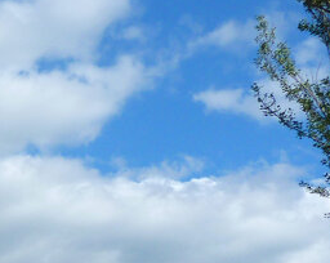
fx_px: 995
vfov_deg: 14.0
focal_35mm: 102
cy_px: 409
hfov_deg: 15.4
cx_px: -313
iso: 80
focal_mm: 4.5
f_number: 5.6
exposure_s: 1/400
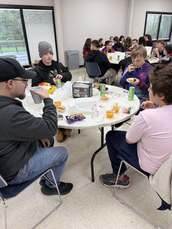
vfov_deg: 71.6
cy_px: 114
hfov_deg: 56.8
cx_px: 86
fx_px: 159
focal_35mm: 24
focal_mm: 6.76
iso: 125
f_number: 1.78
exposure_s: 1/120
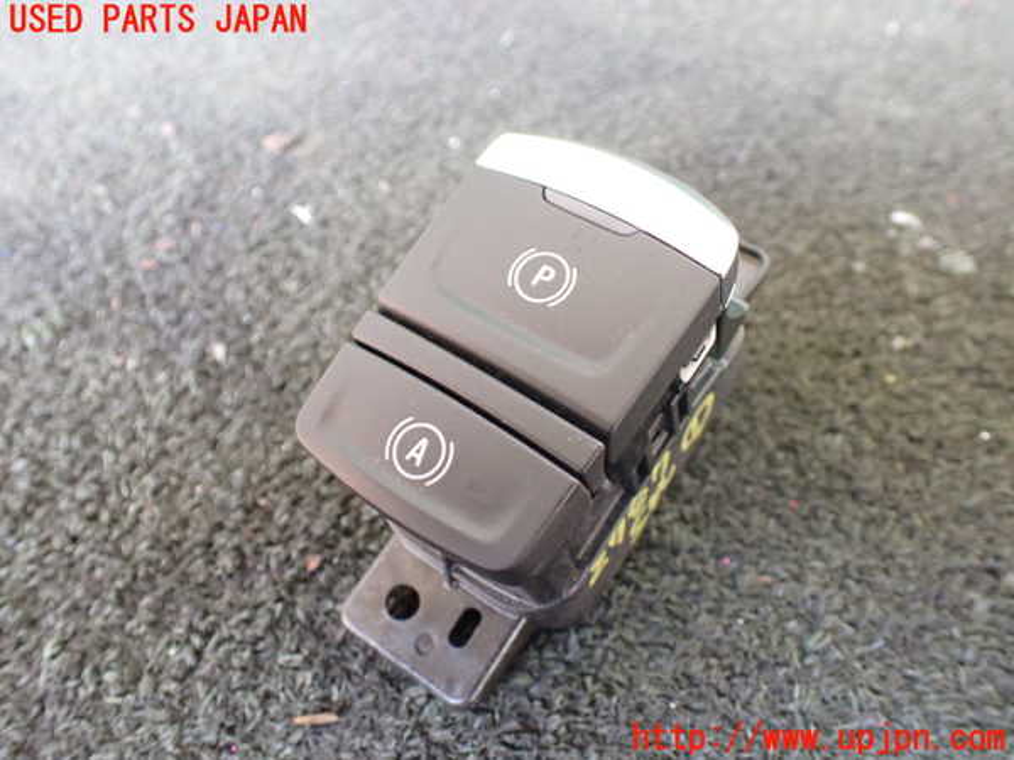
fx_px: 879
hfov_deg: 60.0
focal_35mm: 30
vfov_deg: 46.8
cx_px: 507
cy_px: 380
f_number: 2.3
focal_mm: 5.4
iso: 800
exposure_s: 1/50
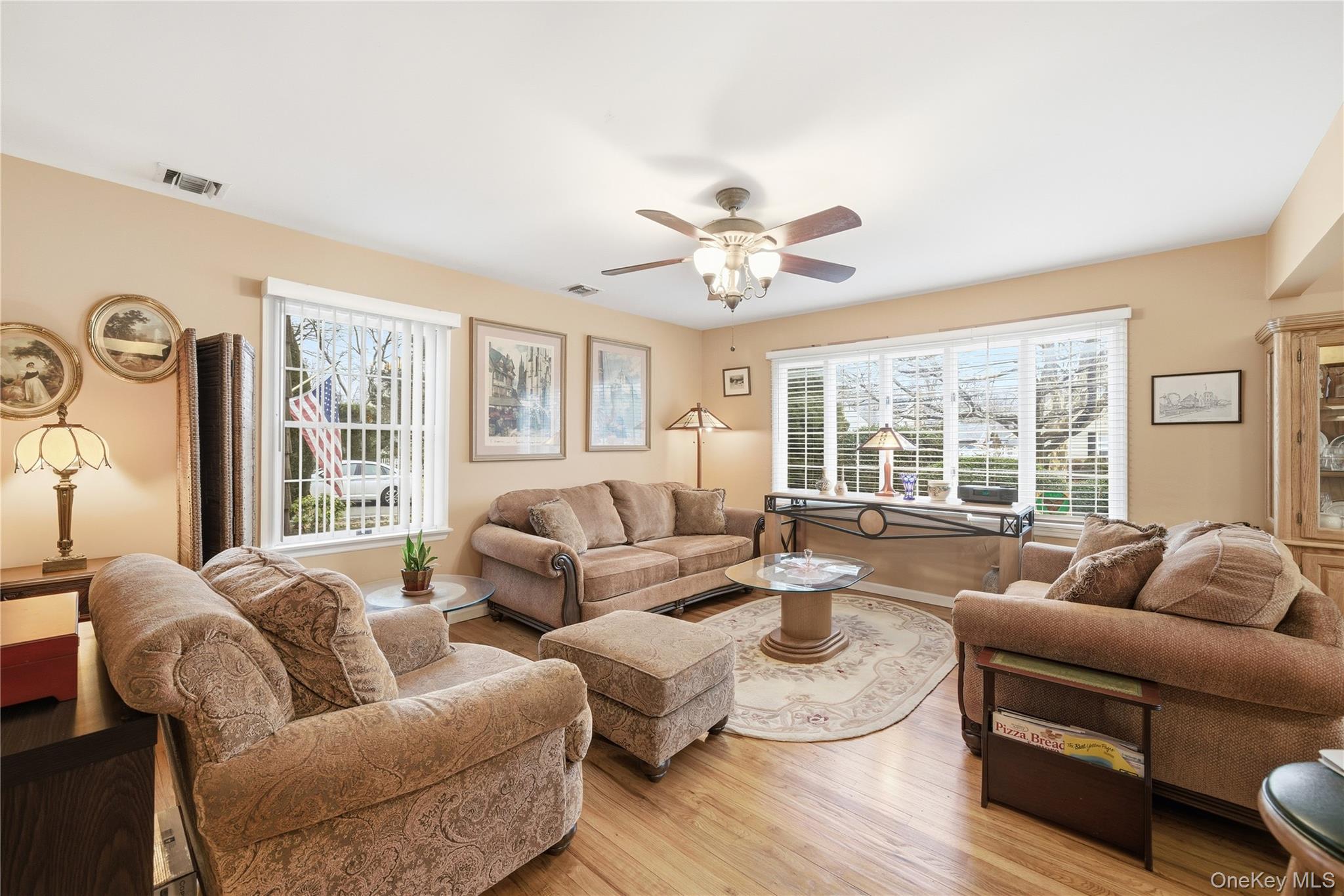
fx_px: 523
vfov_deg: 81.2
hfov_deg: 104.3
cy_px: 448
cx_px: 672
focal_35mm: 14
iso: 400
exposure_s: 1/60
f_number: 8
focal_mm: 14
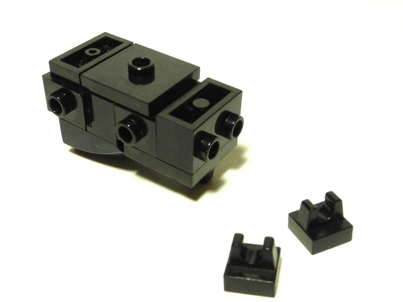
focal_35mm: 43
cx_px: 208
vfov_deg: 33.6
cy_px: 153
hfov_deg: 43.8
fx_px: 501
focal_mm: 6.1
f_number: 6.3
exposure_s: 1/60
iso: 400
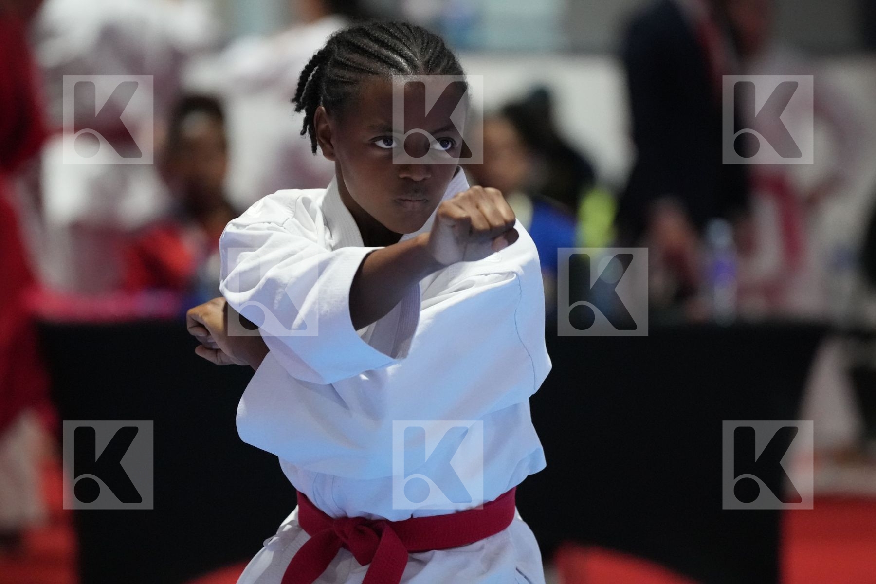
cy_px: 292
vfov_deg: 4.6
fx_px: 7299
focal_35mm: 300
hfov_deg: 6.9
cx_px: 438
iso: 6400
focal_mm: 200
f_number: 2.8
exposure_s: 1/500
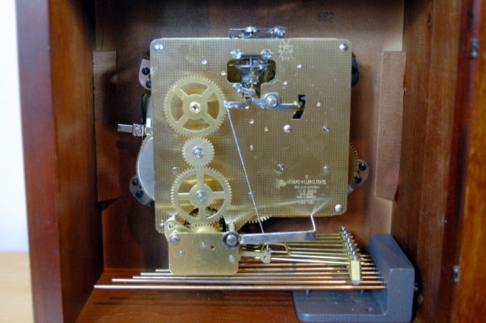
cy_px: 162
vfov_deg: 28.9
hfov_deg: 42.3
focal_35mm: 46
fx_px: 627
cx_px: 243
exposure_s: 1/30
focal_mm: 31
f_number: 3.8
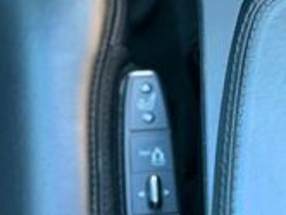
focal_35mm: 185
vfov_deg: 8.0
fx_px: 1531
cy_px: -21
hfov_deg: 10.4
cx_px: 398
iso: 250
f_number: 1.78
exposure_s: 1/50
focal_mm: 6.76
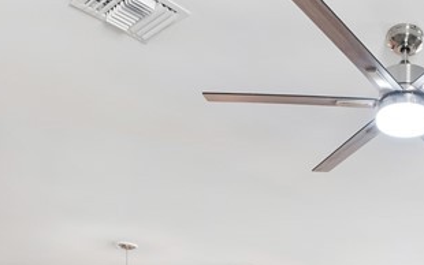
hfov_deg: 36.9
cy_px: 413
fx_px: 566
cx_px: 423
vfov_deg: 21.5
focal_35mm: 49
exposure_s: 1/8
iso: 200
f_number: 7.1
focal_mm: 7
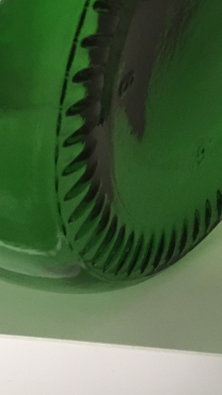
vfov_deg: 29.7
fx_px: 711
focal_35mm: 68
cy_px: 40
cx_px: 120
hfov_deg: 17.7
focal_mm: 4.15
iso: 320
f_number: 2.2
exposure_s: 1/17
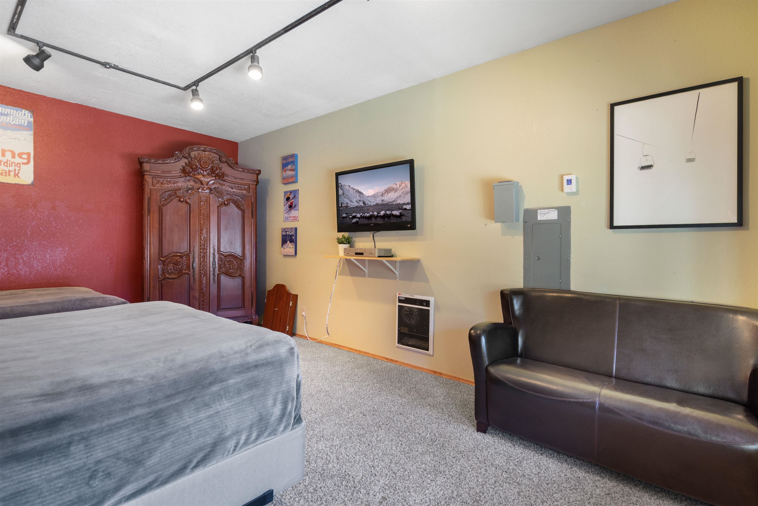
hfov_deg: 96.7
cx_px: 379
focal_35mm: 16
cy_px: 253
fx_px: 337
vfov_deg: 73.7
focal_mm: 16
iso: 400
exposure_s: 2.5
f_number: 7.1
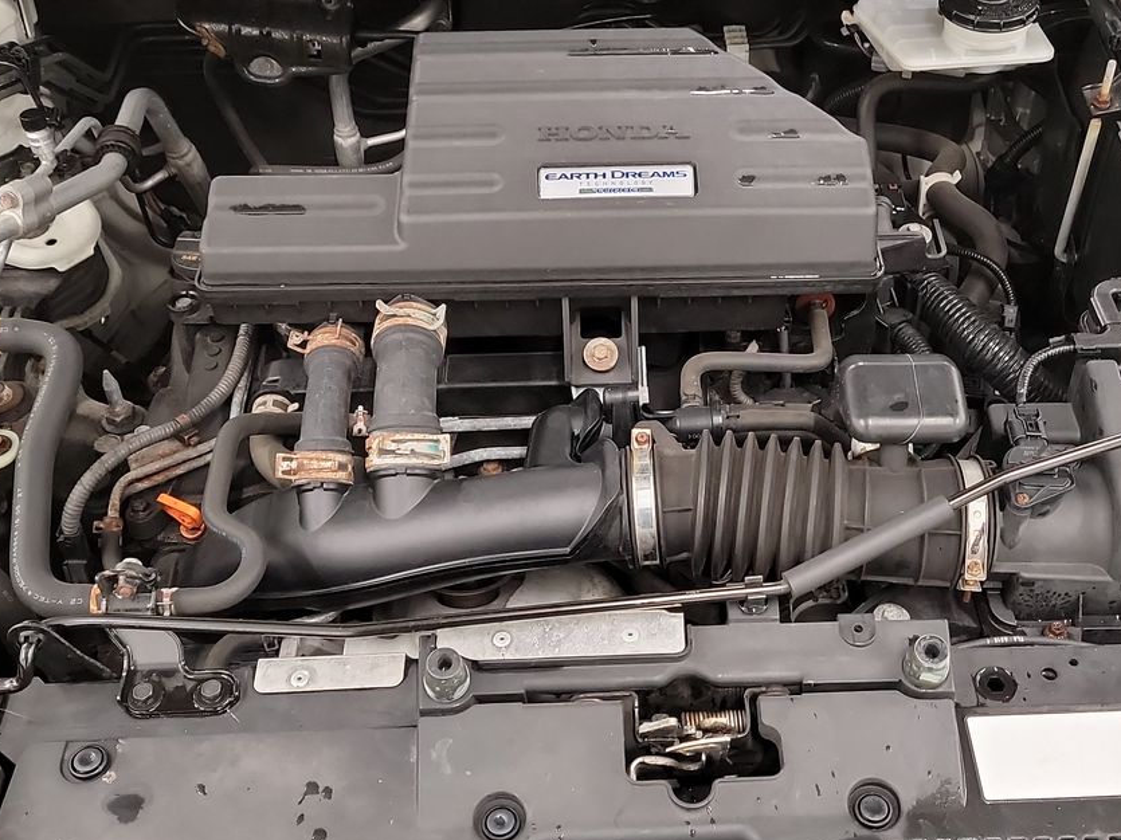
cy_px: 376
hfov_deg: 41.1
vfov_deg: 31.5
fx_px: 1489
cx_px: 667
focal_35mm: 46
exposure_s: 1/24
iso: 785
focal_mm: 6.7
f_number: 1.8
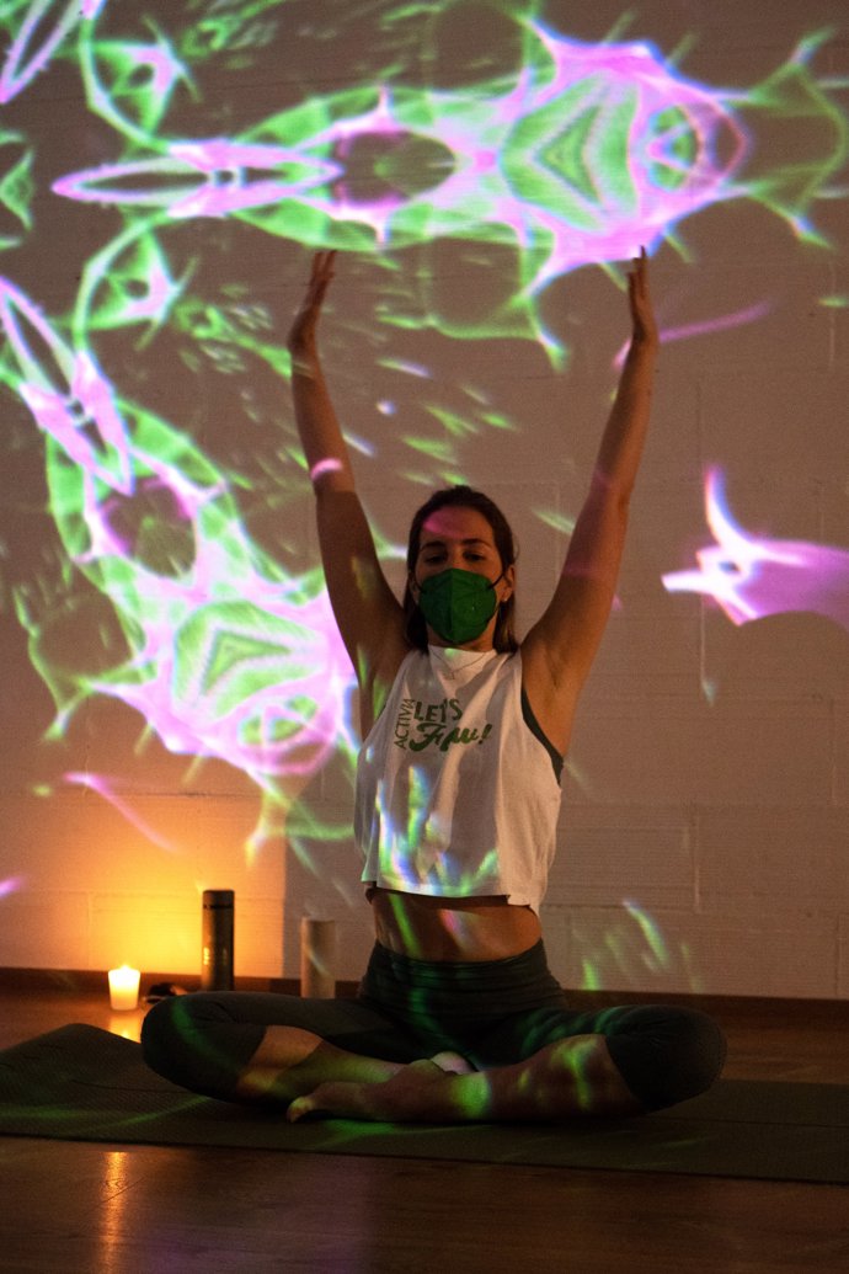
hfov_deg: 29.9
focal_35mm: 45
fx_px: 1592
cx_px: 424
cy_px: 637
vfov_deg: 43.6
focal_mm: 45
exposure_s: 1/60
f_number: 2.8
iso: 8000
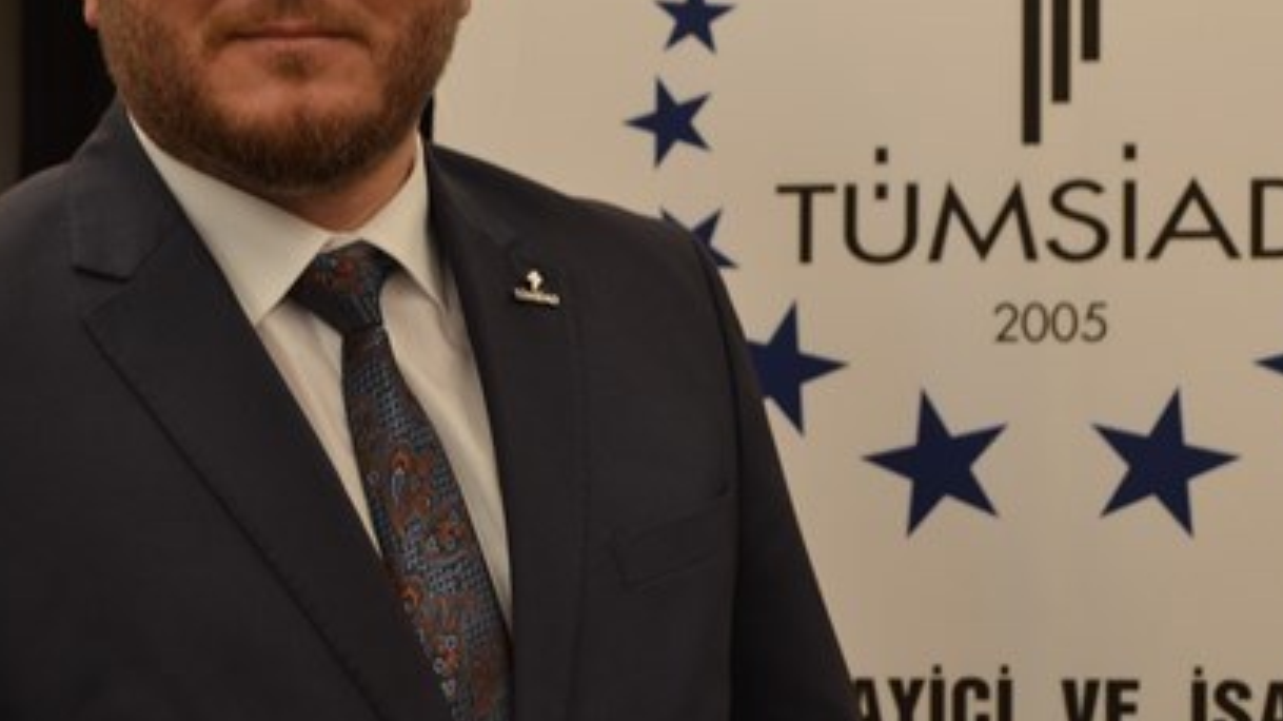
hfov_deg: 20.5
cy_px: 210
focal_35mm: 104
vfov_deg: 11.6
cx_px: 768
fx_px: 3537
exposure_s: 1/20
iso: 400
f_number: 5
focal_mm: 42
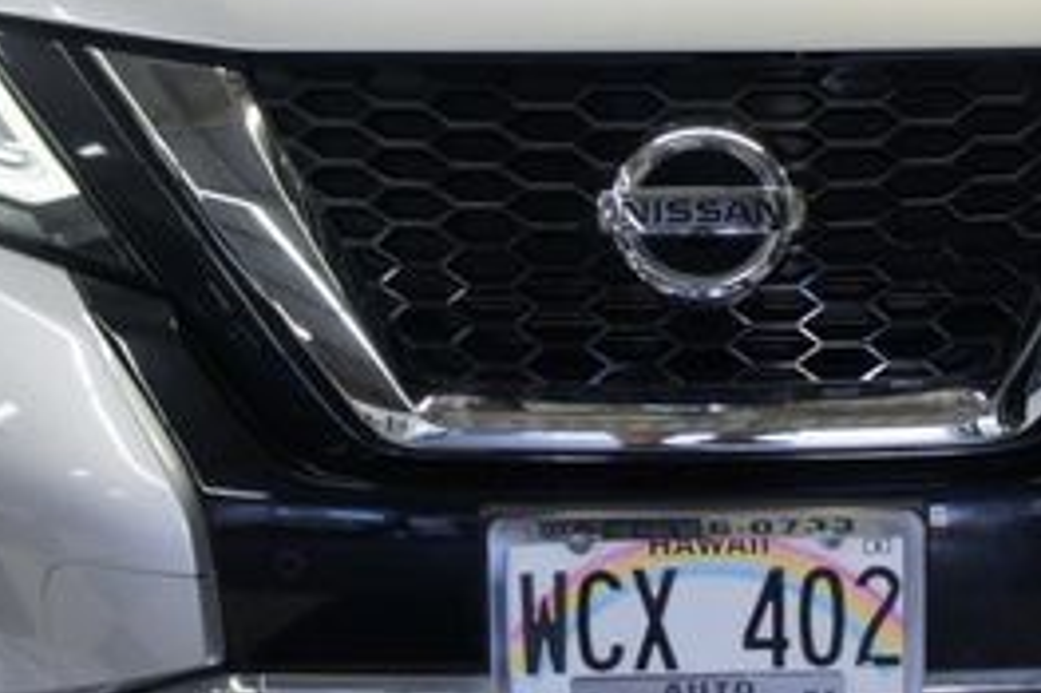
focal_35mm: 73
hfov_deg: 27.5
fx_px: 2110
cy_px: 210
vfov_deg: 18.6
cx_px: 732
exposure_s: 1/30
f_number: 4
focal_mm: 20
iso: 200
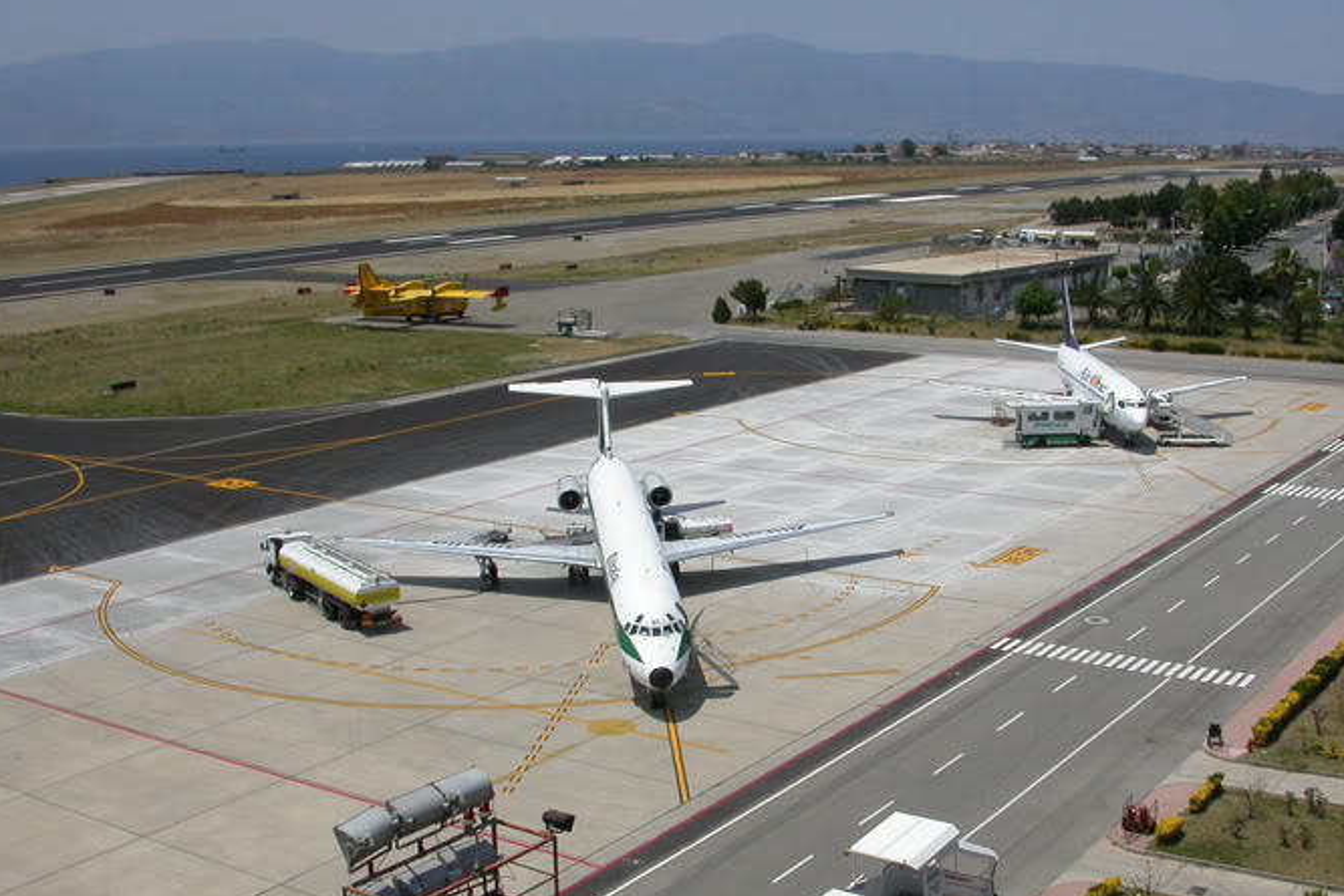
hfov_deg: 43.5
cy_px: 477
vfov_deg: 29.9
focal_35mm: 45
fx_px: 1680
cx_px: 760
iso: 100
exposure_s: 1/727
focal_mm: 7.85
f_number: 7.5
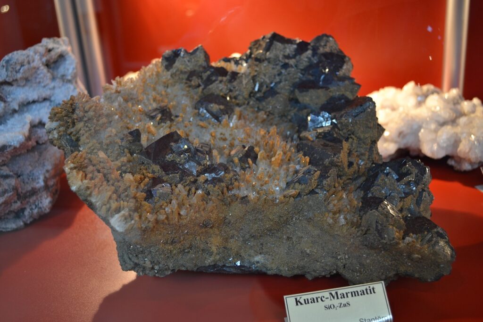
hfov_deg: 53.1
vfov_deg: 36.9
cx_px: 242
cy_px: 161
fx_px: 483
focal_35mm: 36
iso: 400
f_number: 4
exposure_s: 1/20
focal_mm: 24
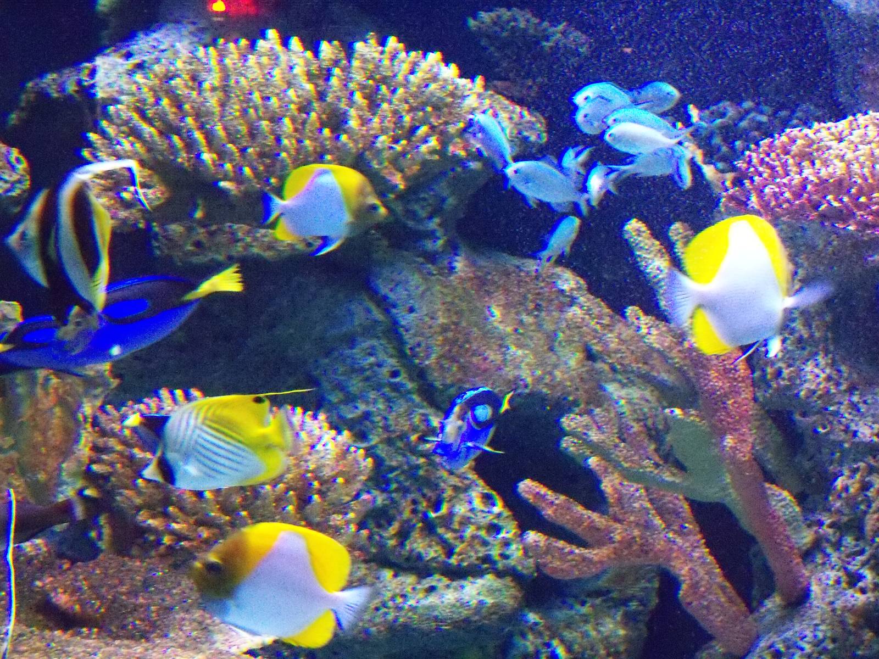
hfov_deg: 24.4
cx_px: 440
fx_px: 2031
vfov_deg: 18.4
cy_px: 330
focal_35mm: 80
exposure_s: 1/30
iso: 1600
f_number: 4.1
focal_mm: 14.2
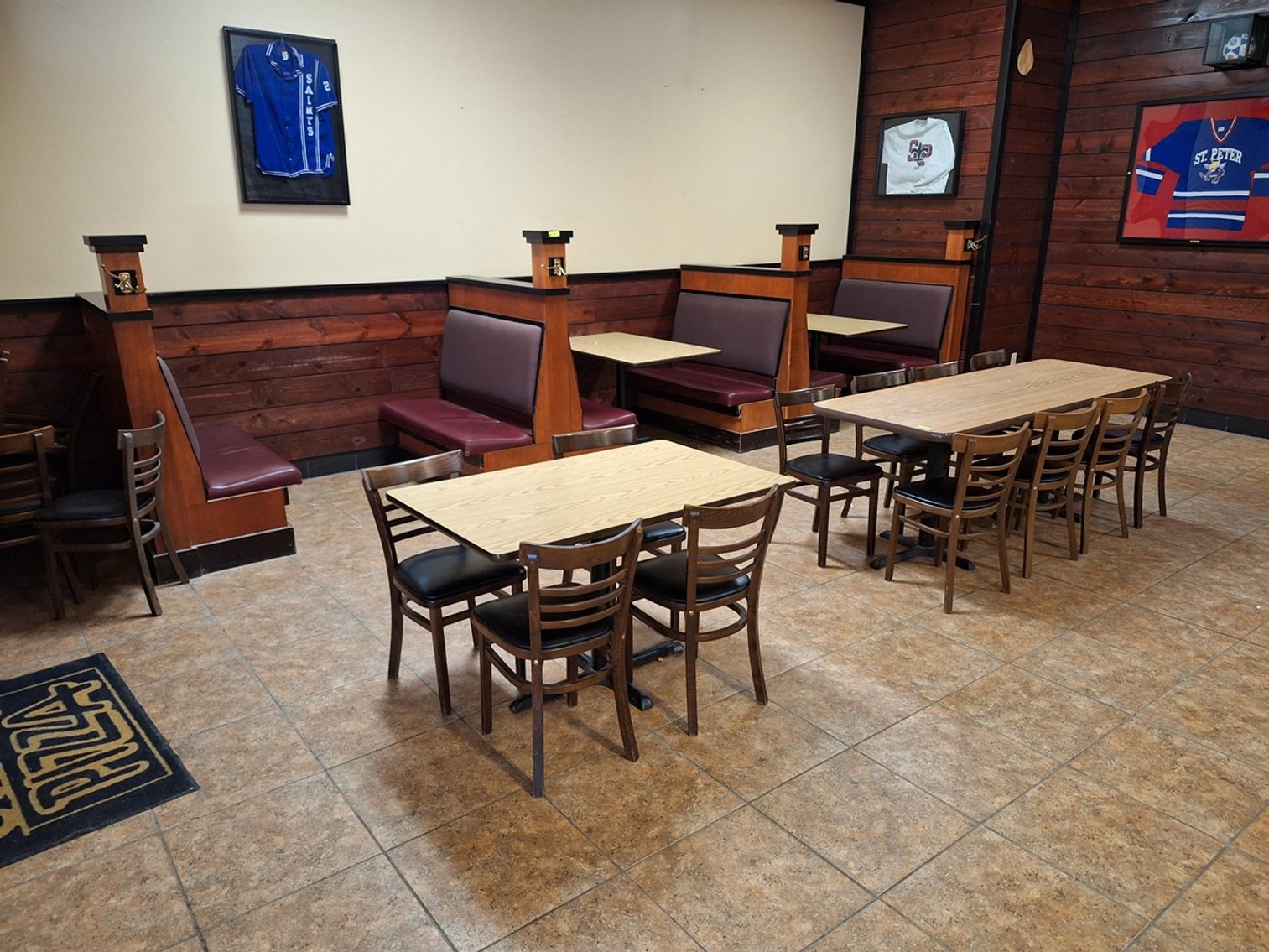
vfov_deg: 58.9
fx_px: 843
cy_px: 476
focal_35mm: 23
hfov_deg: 73.9
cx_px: 634
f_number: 1.8
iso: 320
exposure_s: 1/24
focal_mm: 5.54
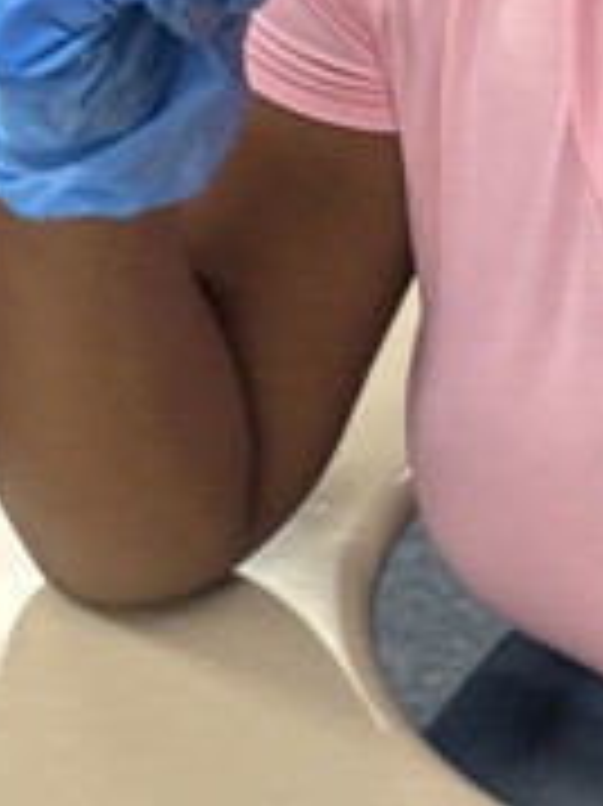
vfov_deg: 13.3
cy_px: 378
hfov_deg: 9.9
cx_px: 621
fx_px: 3465
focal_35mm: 149
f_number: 1.6
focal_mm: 5.96
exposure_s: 1/60
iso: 125
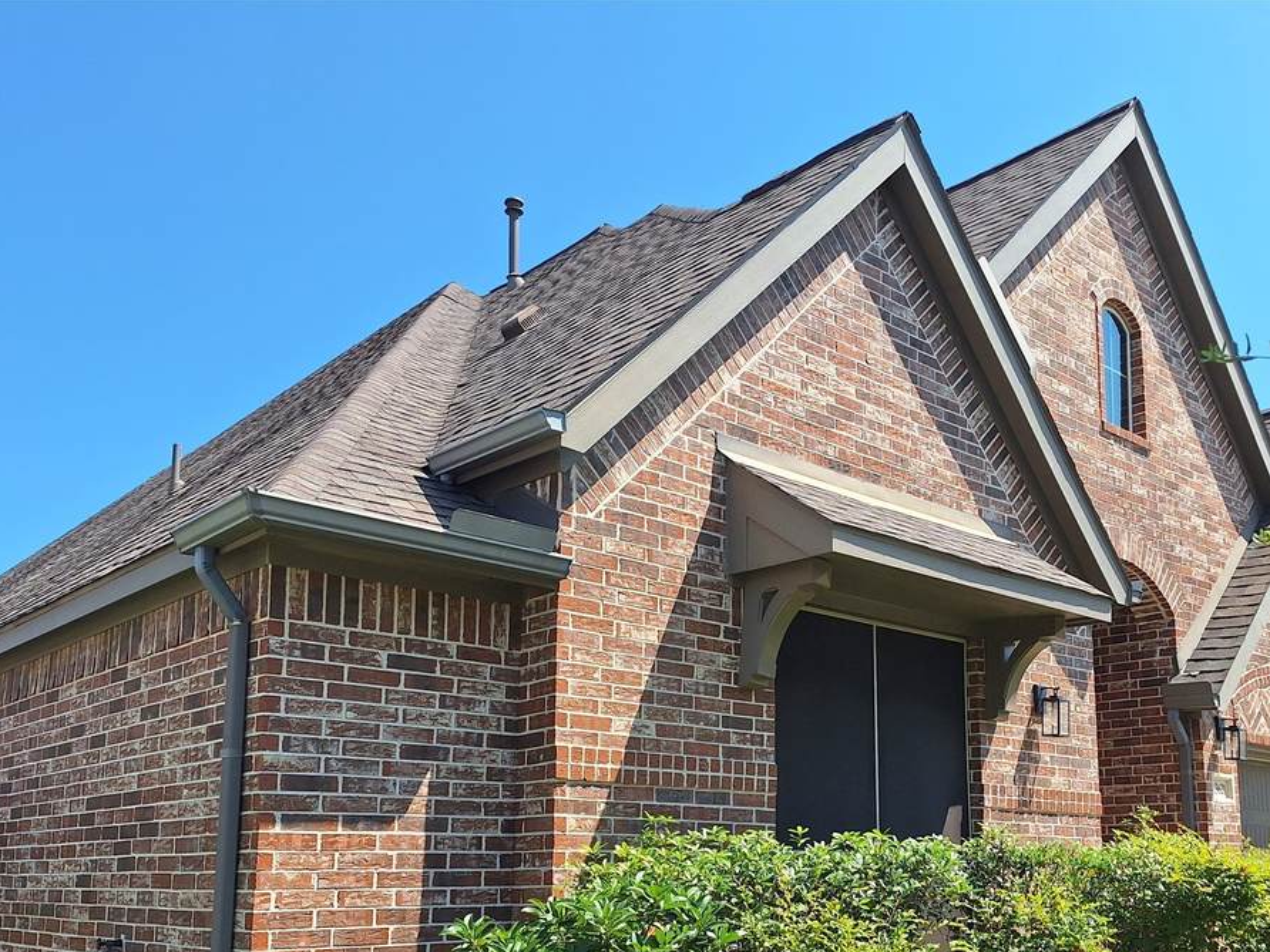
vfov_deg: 42.0
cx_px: 723
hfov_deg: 55.2
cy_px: 682
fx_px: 1211
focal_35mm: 33
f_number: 1.8
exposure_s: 1/2045
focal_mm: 5.54
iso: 40
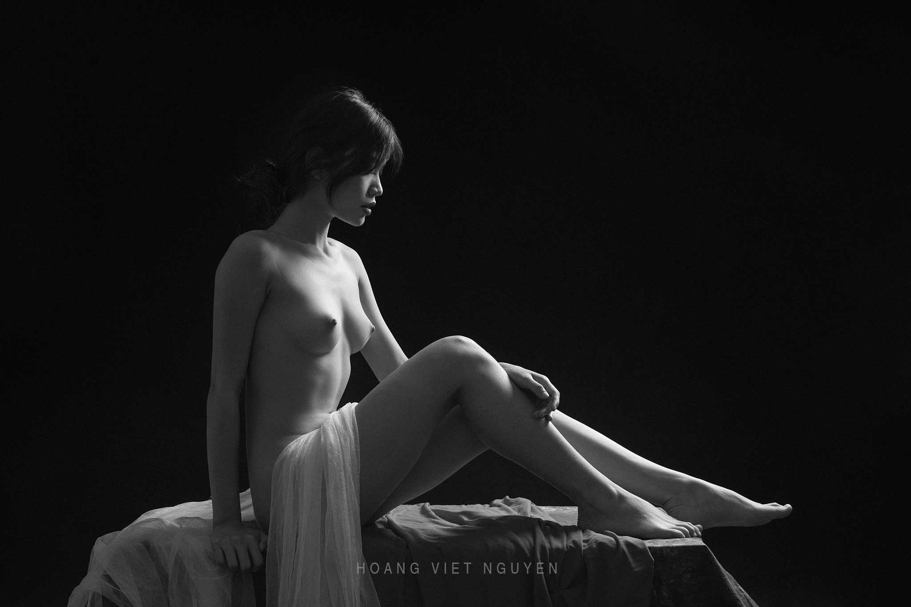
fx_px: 1518
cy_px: 304
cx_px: 456
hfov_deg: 33.4
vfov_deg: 22.6
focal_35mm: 60
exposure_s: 1/125
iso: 100
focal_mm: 60
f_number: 9
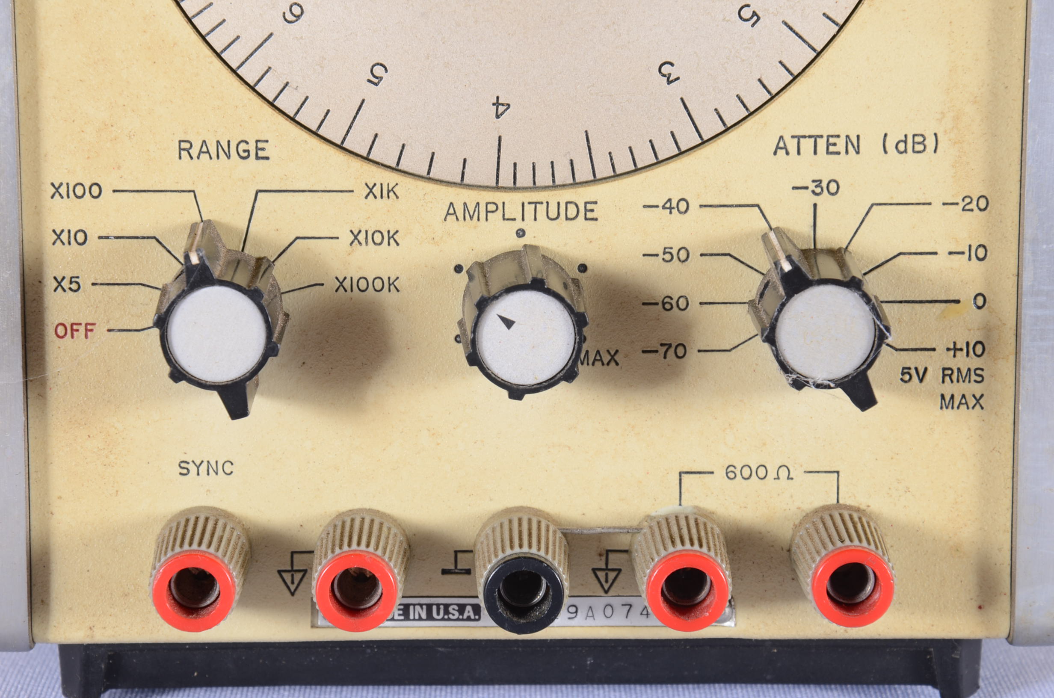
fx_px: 4602
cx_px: 527
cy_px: 349
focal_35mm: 158
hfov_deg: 13.1
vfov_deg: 8.7
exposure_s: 1/100
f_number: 13
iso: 160
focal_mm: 105
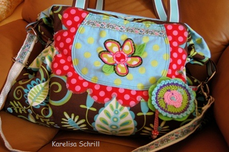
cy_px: 76
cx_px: 114
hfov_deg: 46.4
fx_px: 267
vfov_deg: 31.8
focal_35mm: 42
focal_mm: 28
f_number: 4.5
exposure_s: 1/50
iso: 400
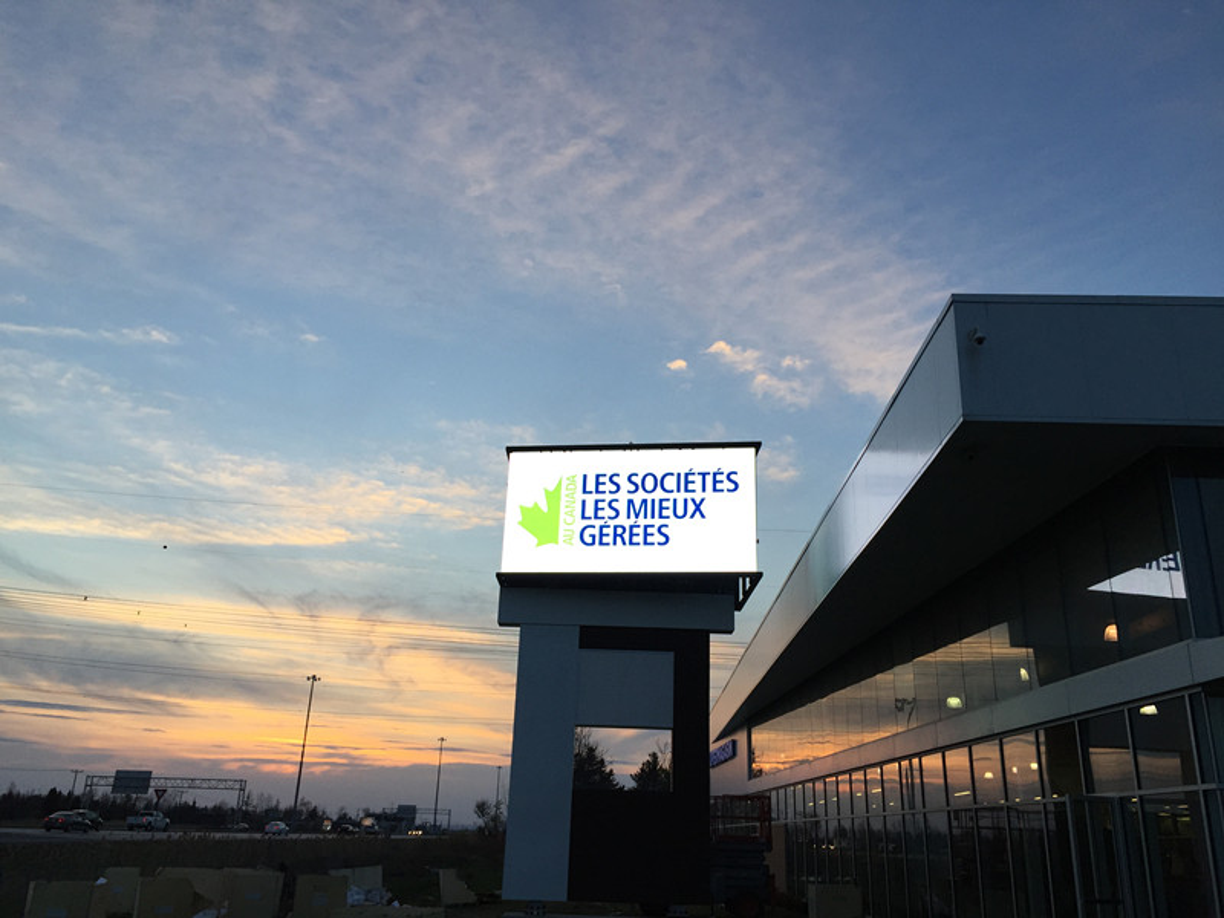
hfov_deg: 61.7
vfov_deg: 48.2
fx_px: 1025
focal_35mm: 29
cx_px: 612
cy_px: 459
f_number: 2.2
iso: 32
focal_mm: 4.15
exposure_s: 1/235
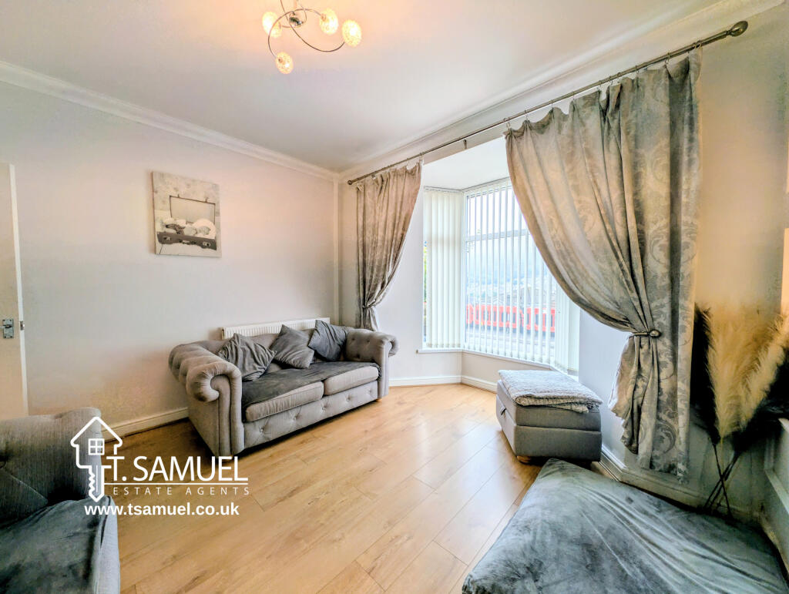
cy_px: 297
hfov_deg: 110.5
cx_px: 394
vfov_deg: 94.6
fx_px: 274
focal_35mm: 12
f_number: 1.95
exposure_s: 1/226
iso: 36
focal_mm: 2.23
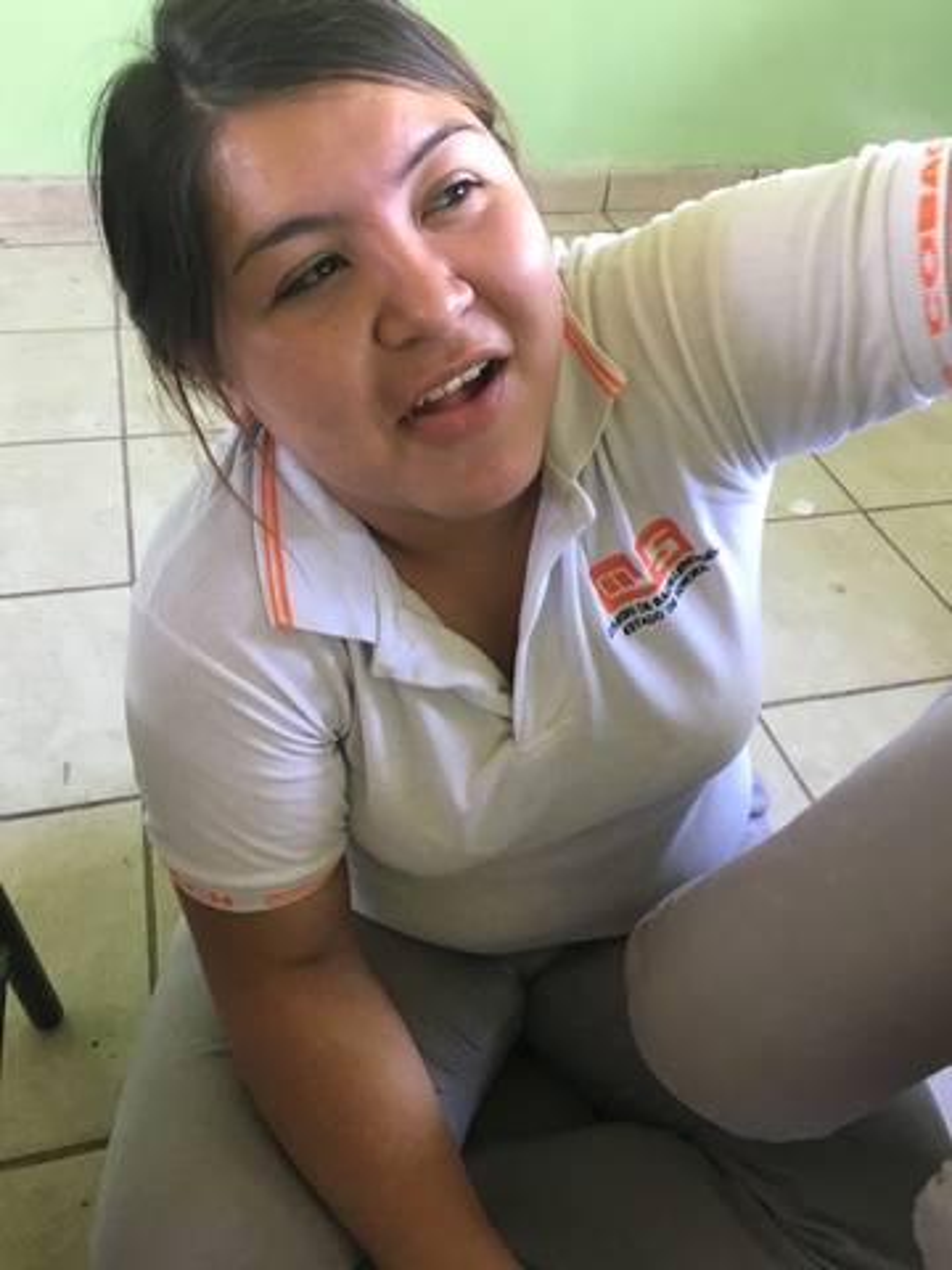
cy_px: 635
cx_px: 476
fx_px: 1063
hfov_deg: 48.2
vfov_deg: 61.7
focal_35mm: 29
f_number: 2.2
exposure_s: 1/30
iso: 125
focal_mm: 4.15
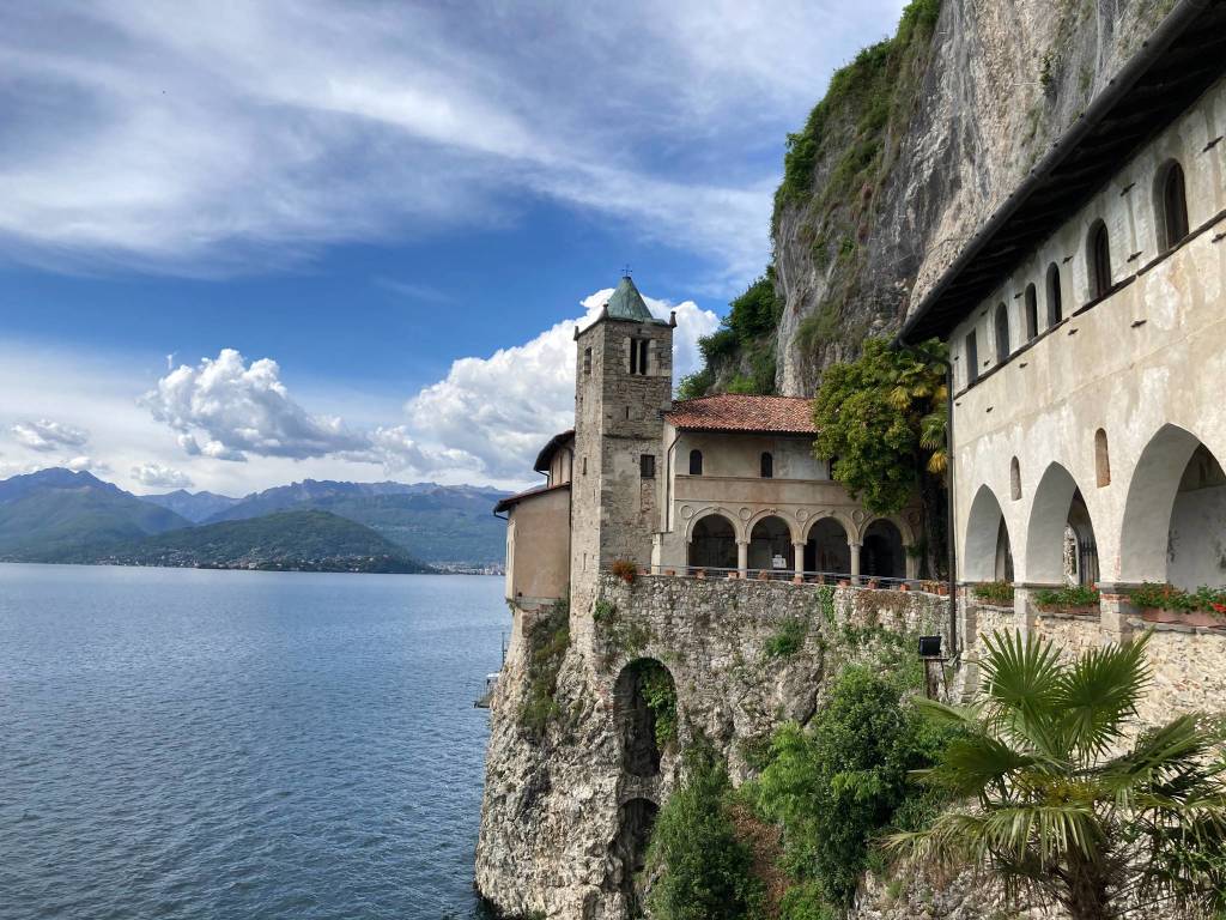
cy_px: 460
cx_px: 613
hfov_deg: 63.4
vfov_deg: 49.7
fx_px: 992
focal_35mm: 28
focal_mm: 3.99
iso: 20
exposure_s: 1/2404
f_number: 1.8
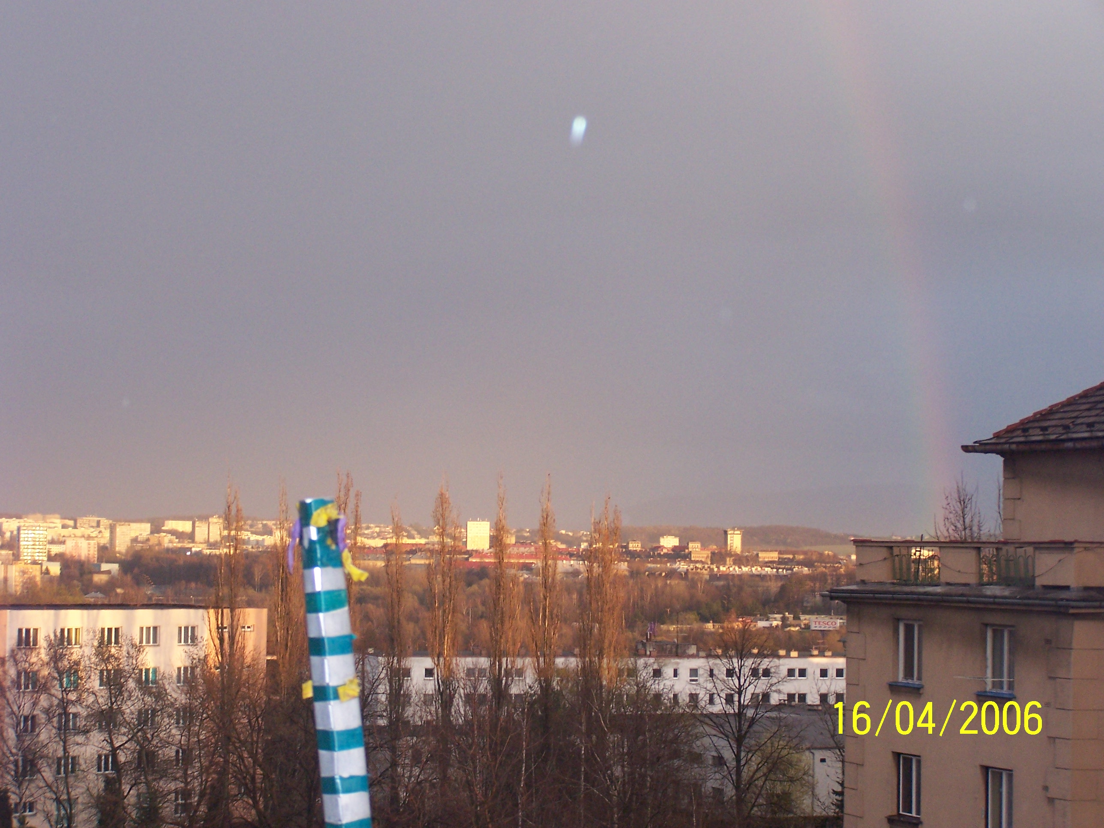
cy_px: 414
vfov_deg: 19.6
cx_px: 552
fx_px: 2392
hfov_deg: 26.0
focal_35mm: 75
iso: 140
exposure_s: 1/125
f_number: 3.2
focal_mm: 12.4
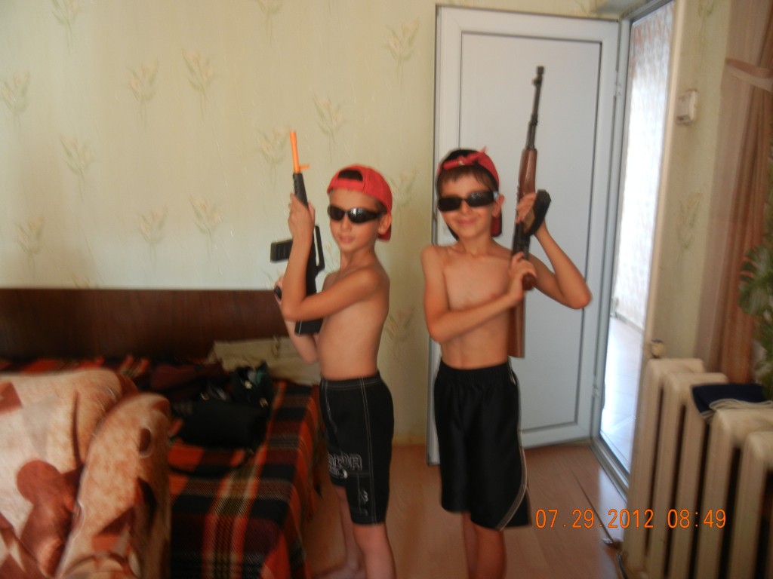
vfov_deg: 46.8
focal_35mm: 30
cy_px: 290
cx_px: 386
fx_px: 670
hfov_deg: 60.0
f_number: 3.5
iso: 200
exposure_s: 1/1.4
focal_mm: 5.4
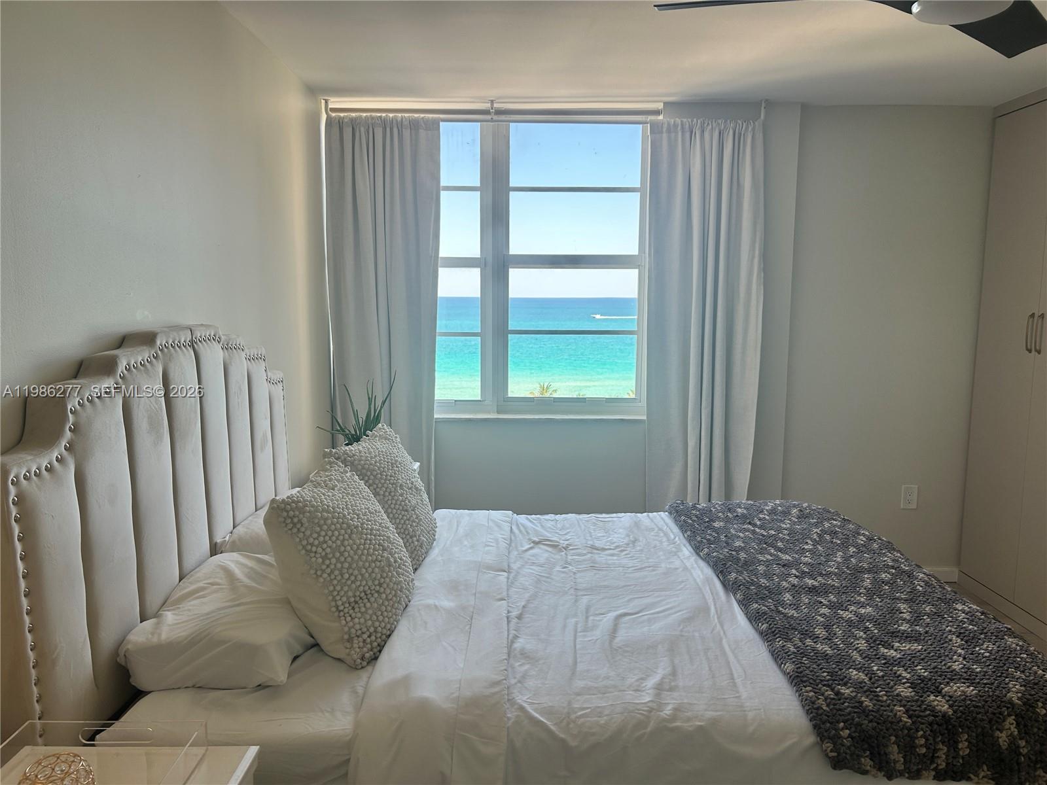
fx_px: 786
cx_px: 524
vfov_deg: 53.1
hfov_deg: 67.3
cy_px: 392
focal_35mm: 26
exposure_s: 1/333
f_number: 1.5
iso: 50
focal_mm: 5.7
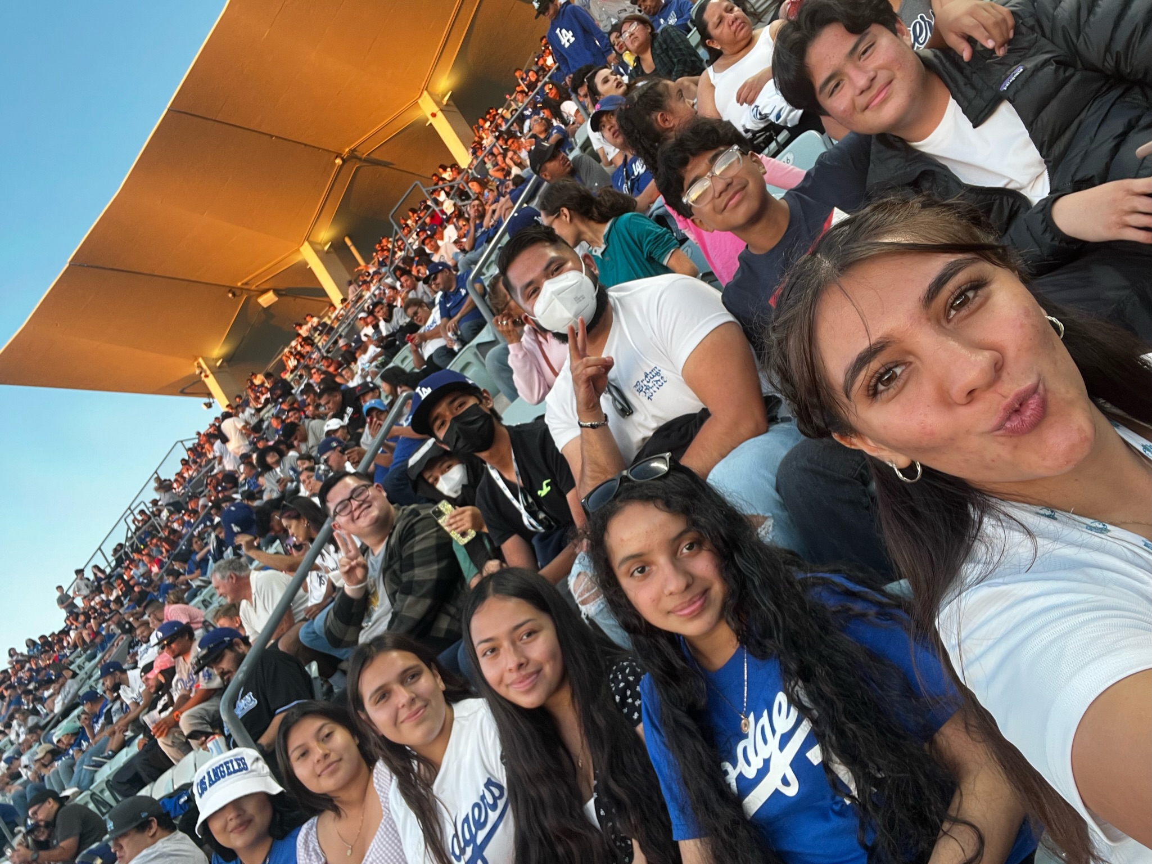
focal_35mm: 23
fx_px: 765
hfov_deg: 73.9
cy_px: 432
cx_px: 576
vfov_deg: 58.9
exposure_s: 1/60
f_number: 2.2
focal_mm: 2.71
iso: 64
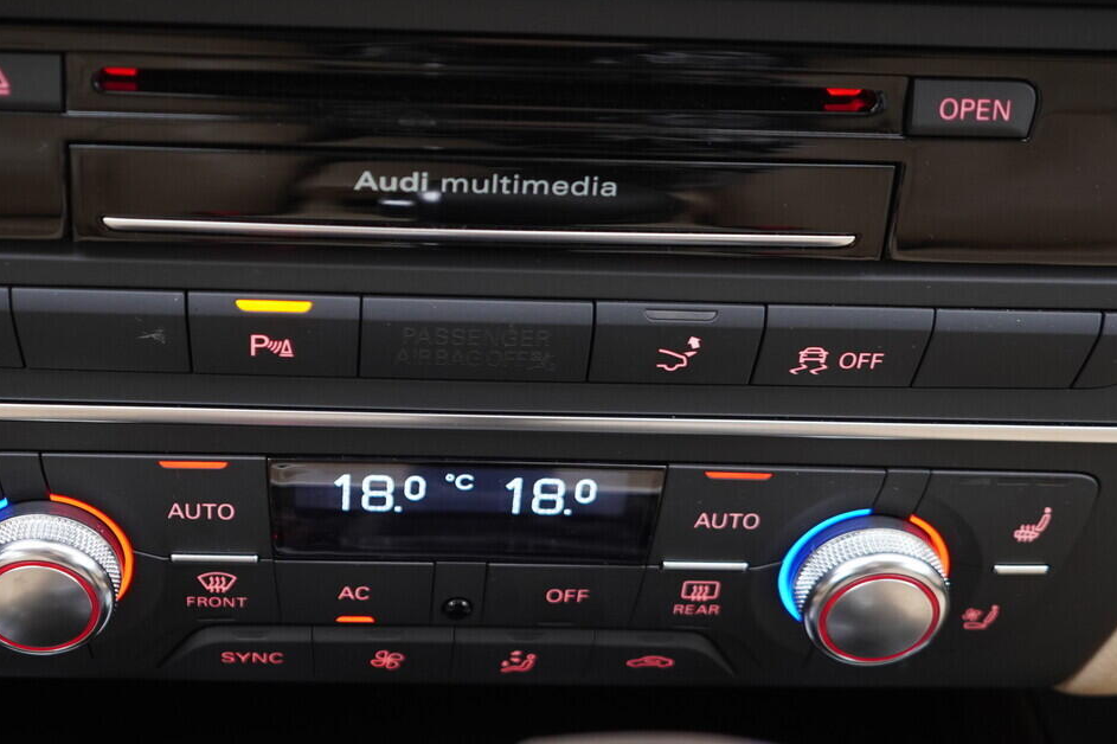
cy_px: 213
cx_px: 391
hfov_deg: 36.0
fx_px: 1706
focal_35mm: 55
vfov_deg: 24.4
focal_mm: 24
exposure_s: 1/40
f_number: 2.8
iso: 500
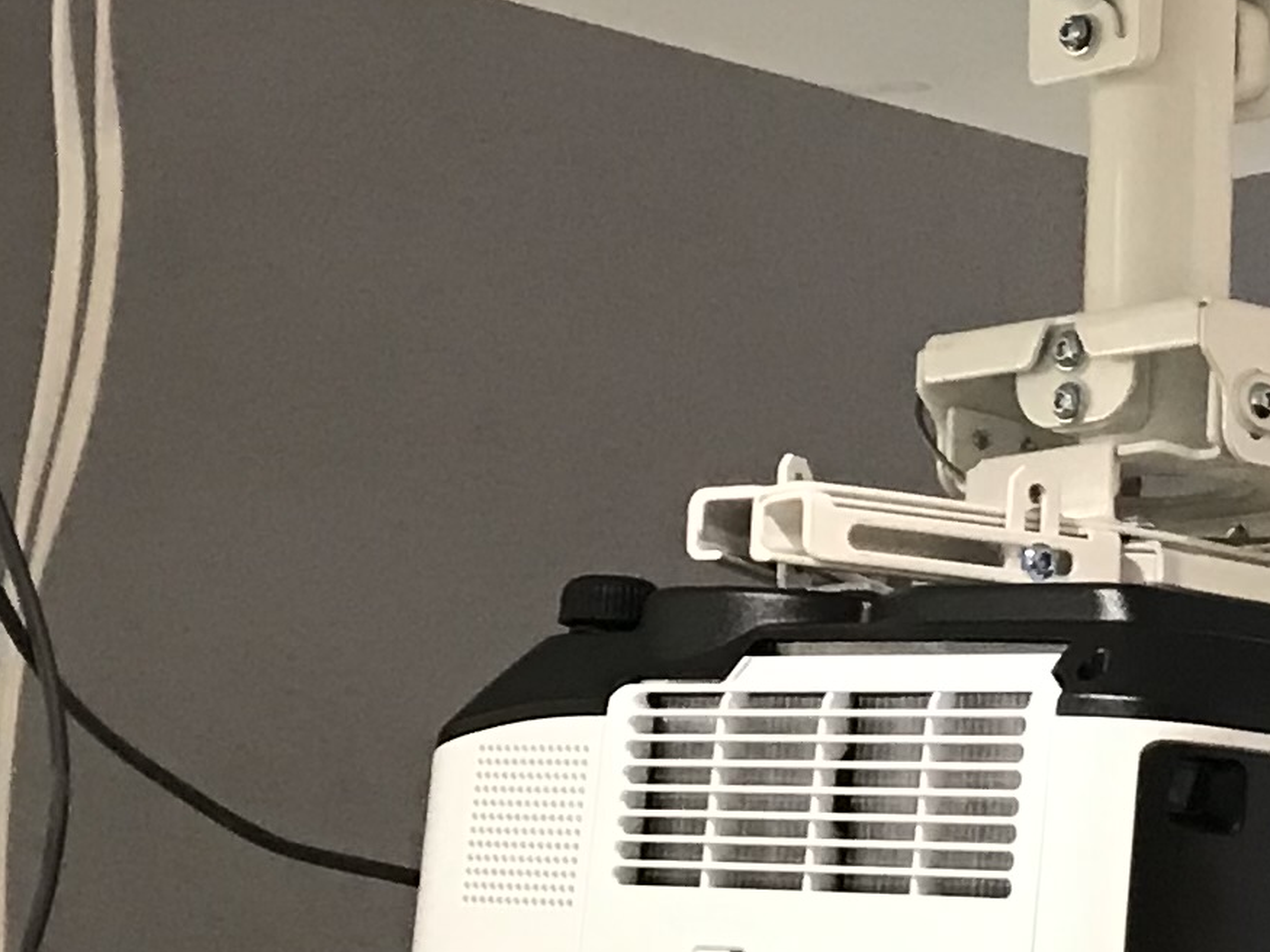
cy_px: 390
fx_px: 4732
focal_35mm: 129
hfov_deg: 15.0
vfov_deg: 11.5
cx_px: 1309
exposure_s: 1/16
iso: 64
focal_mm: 3.99
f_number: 1.8
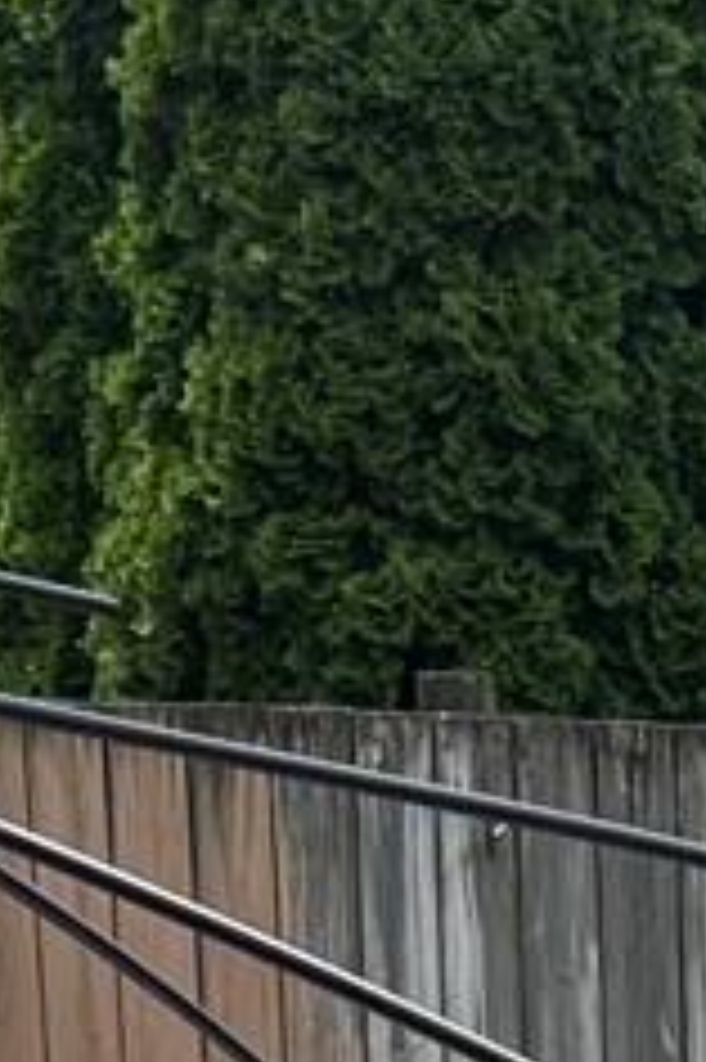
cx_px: 1196
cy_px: 2610
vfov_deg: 8.6
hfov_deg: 6.2
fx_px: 6392
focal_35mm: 217
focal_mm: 6.76
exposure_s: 1/1727
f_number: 1.78
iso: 80
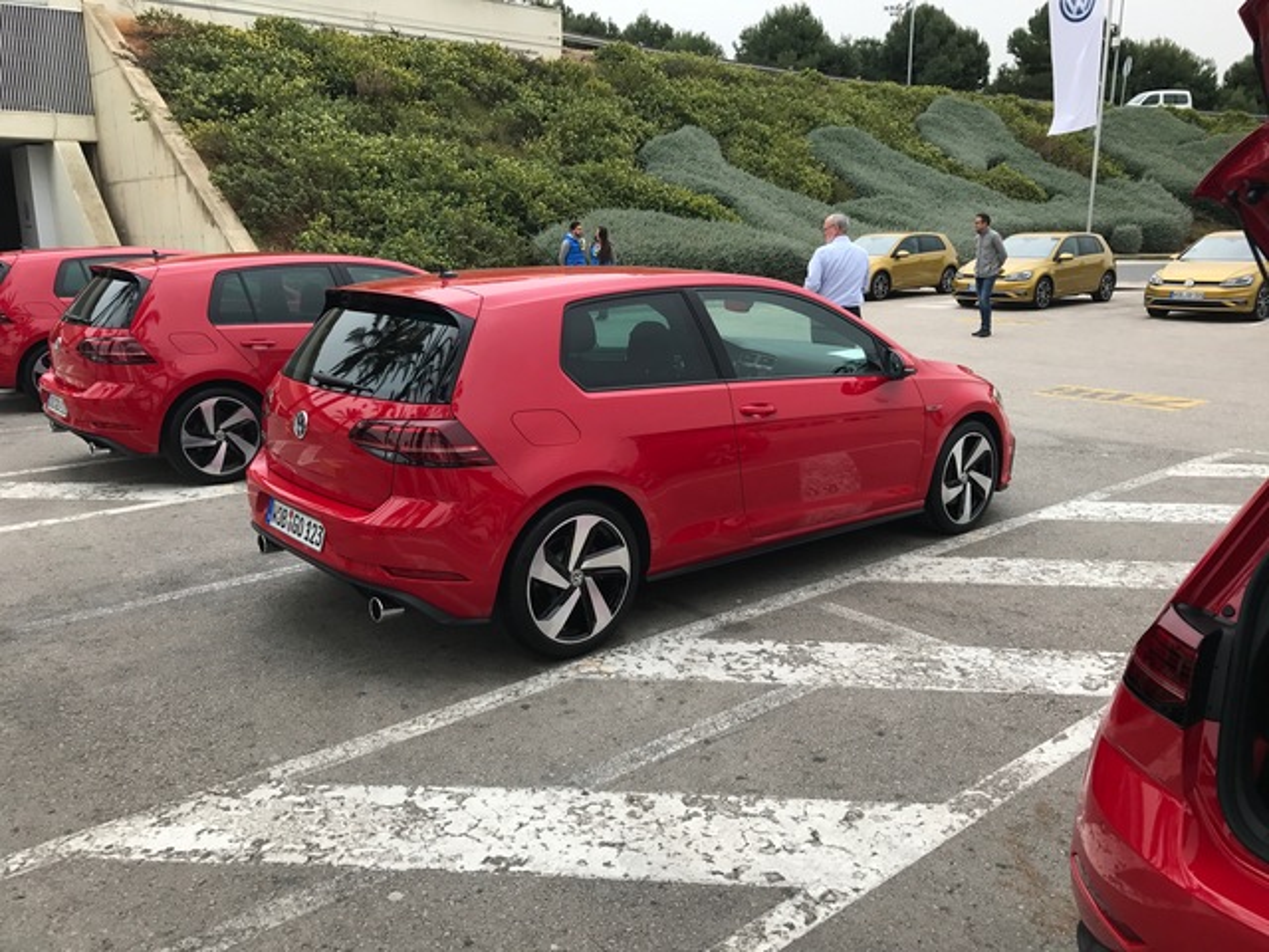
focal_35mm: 28
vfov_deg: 49.7
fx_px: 1026
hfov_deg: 63.4
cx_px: 634
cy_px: 476
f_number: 1.8
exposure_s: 1/538
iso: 20
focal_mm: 3.99
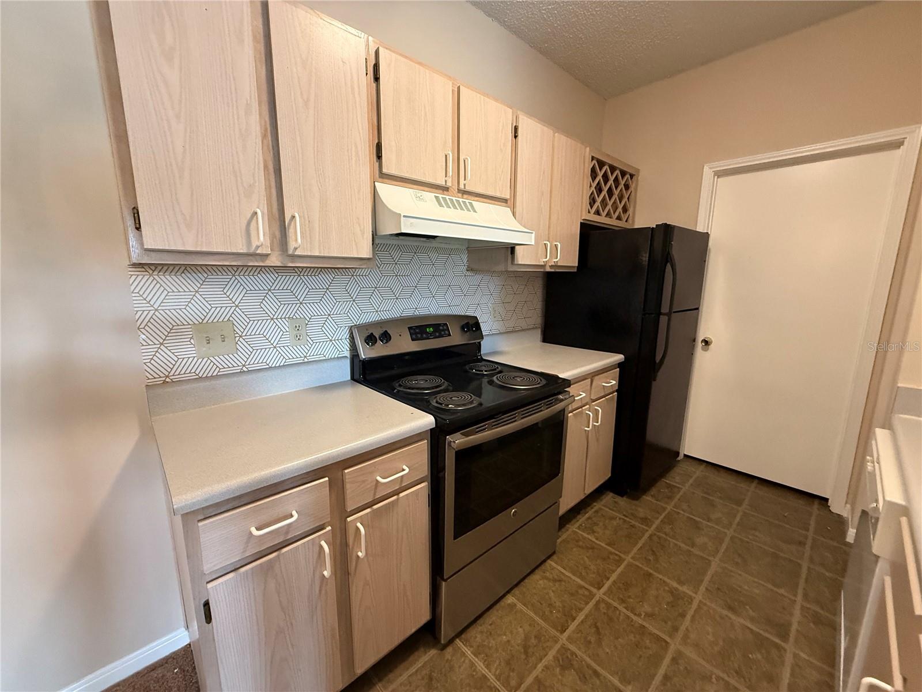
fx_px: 373
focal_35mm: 14
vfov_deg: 85.7
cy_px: 346
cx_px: 461
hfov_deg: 102.1
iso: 500
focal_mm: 2.22
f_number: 2.2
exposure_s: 1/60
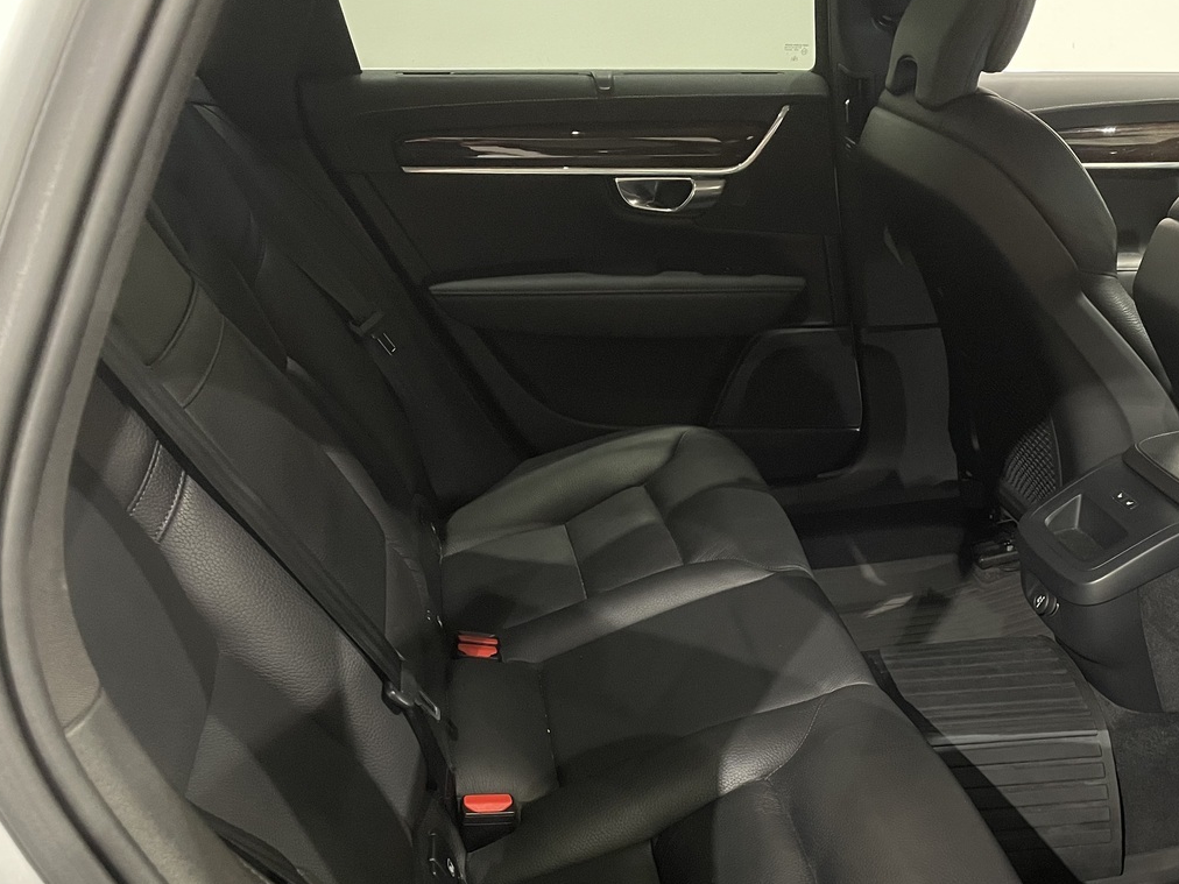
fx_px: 1260
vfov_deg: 38.1
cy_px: 611
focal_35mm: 37
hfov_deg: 49.0
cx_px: 812
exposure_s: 1/50
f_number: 1.6
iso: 320
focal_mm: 4.2
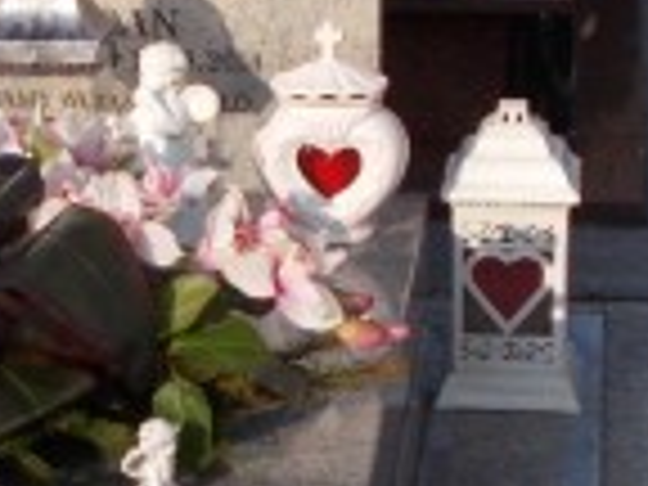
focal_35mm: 173
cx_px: 72
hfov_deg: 11.4
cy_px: 220
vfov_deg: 8.6
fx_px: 3239
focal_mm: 6.9
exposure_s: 1/160
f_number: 9.8
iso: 80
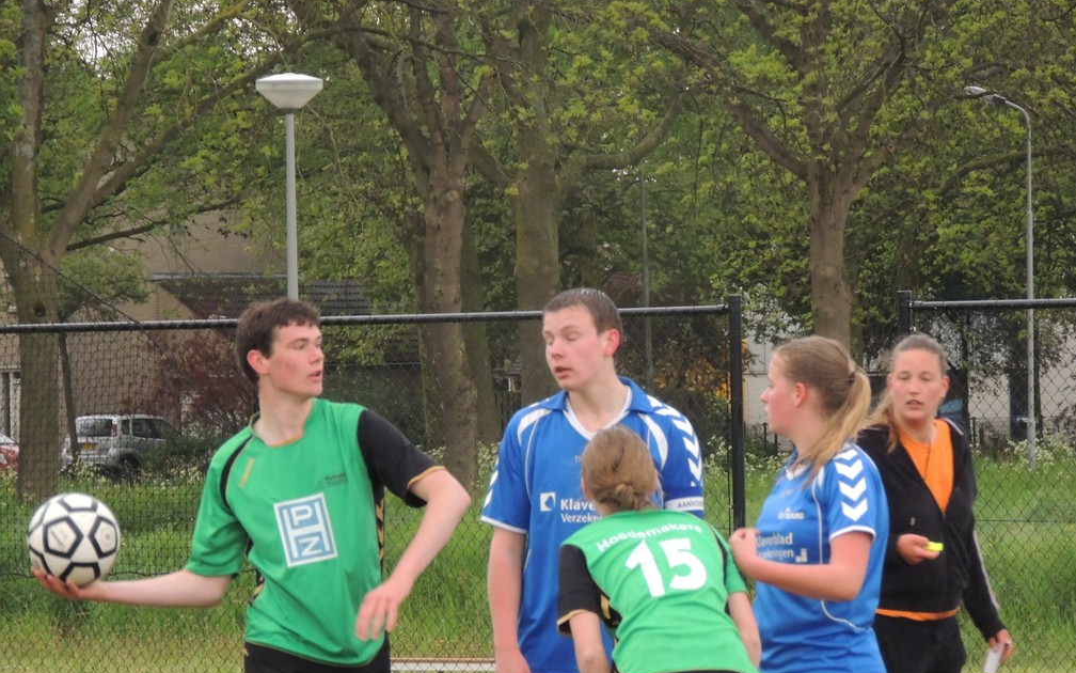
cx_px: 545
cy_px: 387
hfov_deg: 6.5
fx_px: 9472
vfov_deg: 4.1
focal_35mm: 323
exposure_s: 1/160
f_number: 4.8
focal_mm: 53.5
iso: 800
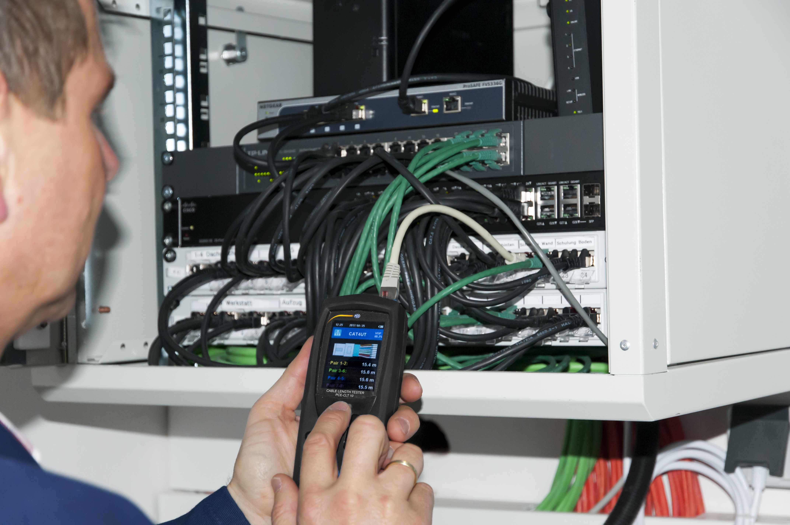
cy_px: 262
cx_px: 395
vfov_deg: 18.9
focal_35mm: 72
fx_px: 1578
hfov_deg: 28.1
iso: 800
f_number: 5
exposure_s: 1/60
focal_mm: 48
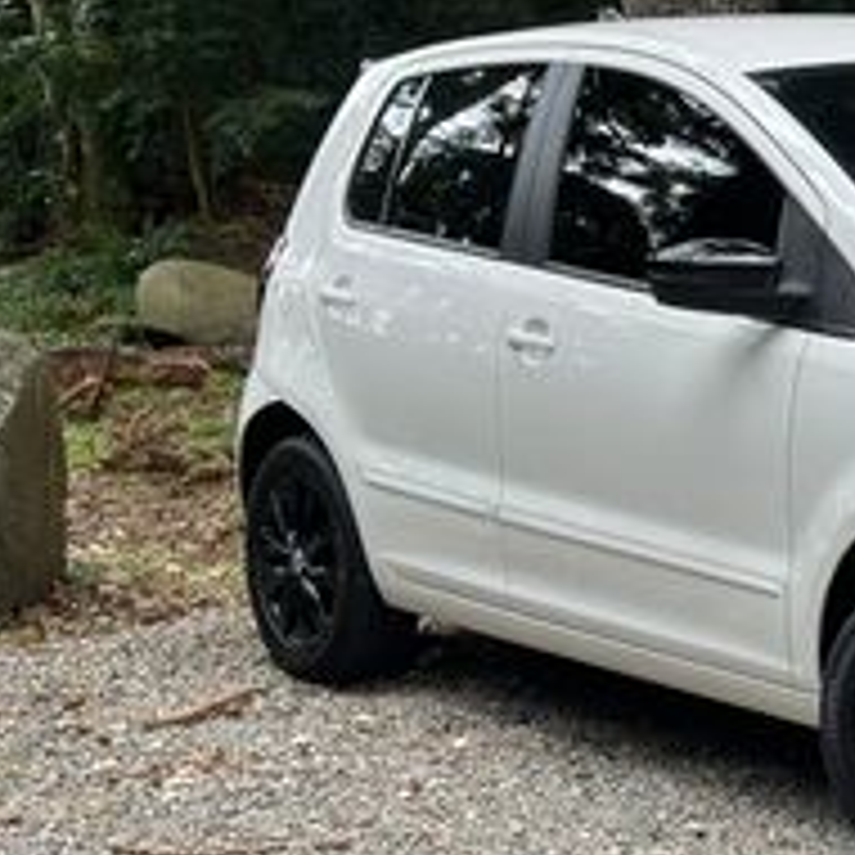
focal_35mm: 105
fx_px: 2934
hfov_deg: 15.9
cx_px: 1030
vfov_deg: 16.6
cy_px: 351
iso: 64
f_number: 1.78
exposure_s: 1/527
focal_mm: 6.86
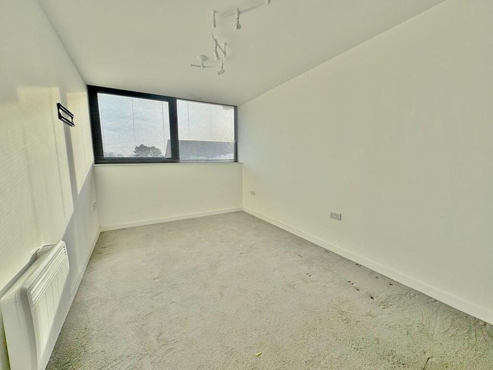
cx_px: 246
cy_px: 185
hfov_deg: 102.1
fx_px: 199
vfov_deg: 85.7
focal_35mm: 14
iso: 40
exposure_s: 1/495
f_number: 2.2
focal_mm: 2.22
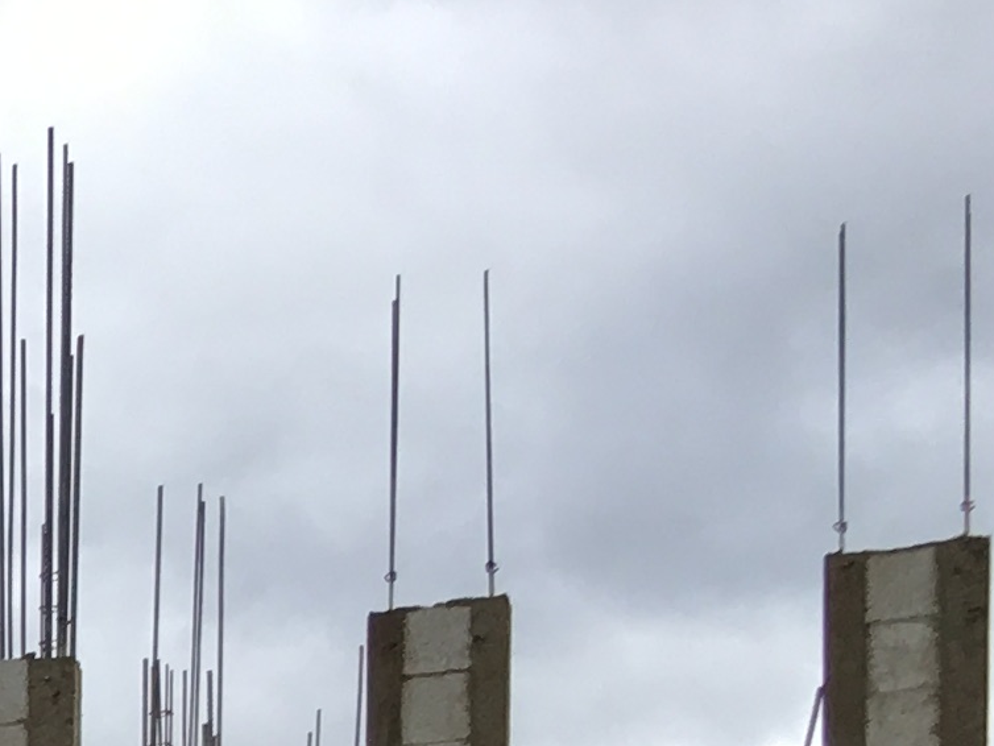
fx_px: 4452
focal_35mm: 155
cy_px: 1928
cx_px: -1329
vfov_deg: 8.5
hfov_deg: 10.9
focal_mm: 4.15
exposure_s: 1/693
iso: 25
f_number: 2.2
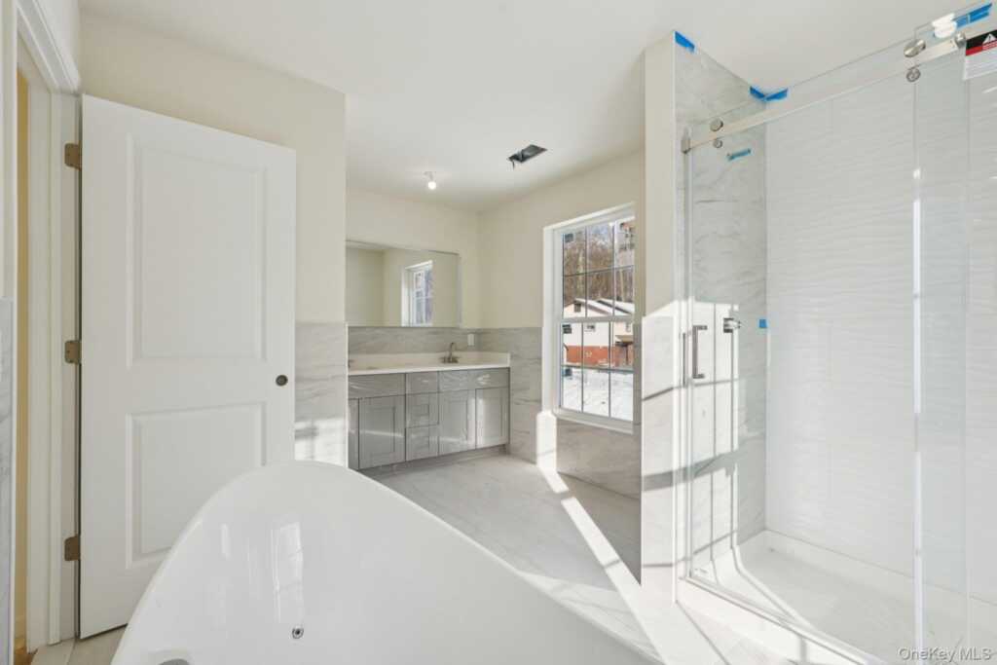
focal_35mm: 16
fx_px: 457
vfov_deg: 72.1
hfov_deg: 95.0
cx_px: 498
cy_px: 332
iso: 100
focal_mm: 16.5
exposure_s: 1/80
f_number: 9
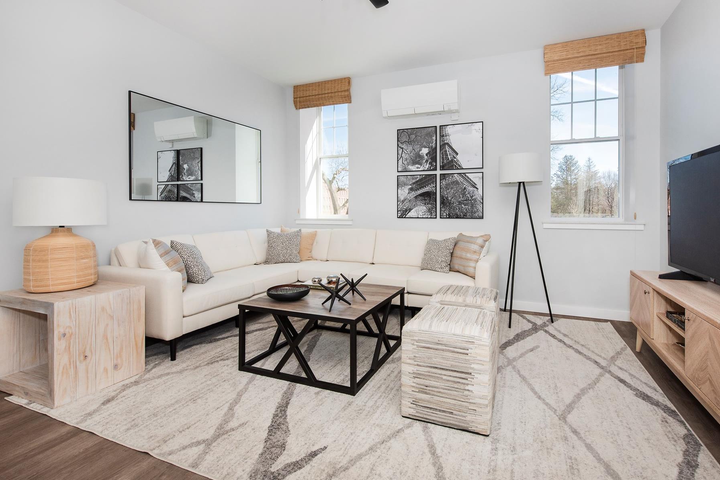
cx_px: 398
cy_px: 229
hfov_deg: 96.4
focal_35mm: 16
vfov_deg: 73.7
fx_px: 320
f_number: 10
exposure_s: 1/250
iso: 320
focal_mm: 14
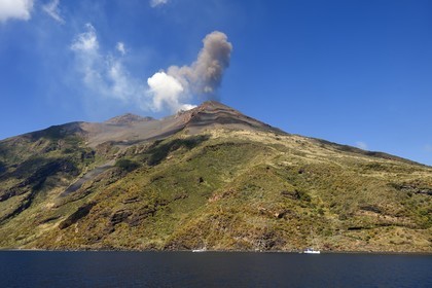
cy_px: 144
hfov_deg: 58.7
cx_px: 216
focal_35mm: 32
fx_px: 384
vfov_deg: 41.1
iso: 200
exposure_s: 1/800
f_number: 8
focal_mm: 32
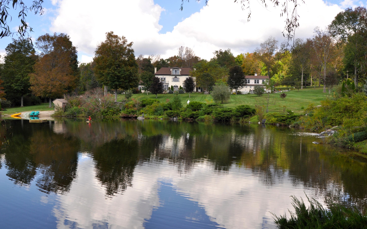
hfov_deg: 58.9
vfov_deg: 38.9
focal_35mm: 33
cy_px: 115
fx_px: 325
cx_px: 181
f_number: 8
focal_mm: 21
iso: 200
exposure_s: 1/250
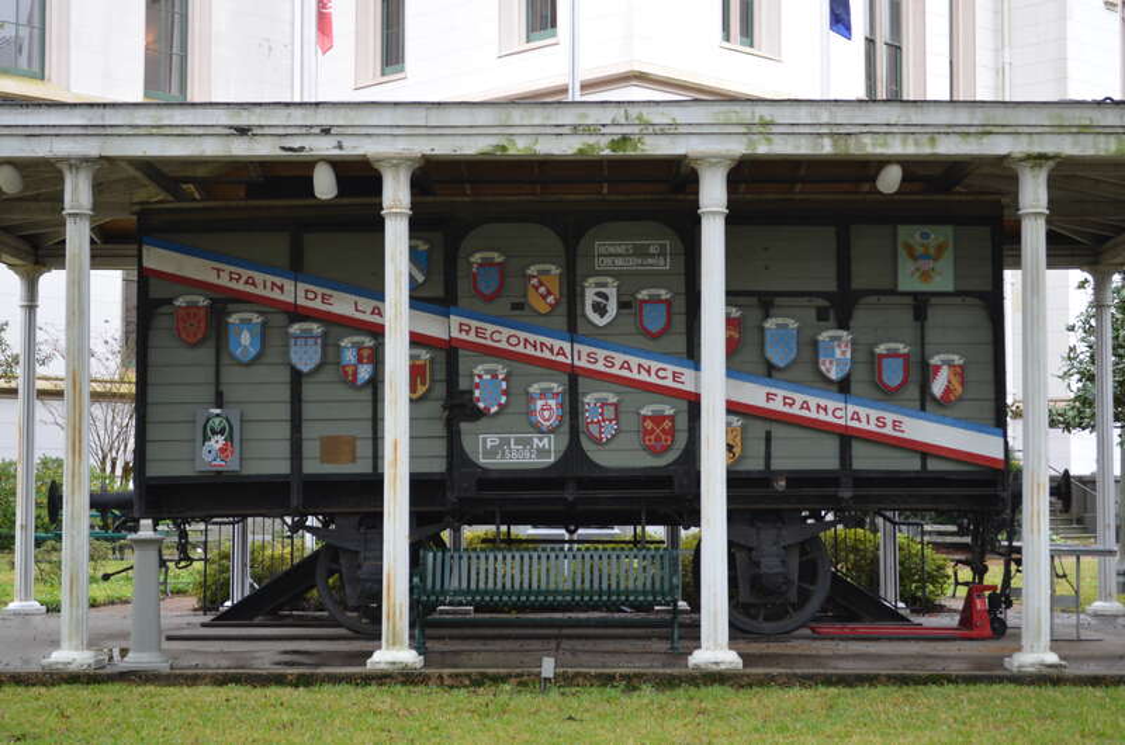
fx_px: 1965
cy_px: 372
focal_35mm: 63
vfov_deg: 21.5
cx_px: 562
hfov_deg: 32.0
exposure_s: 1/30
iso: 160
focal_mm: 42
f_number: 5.3
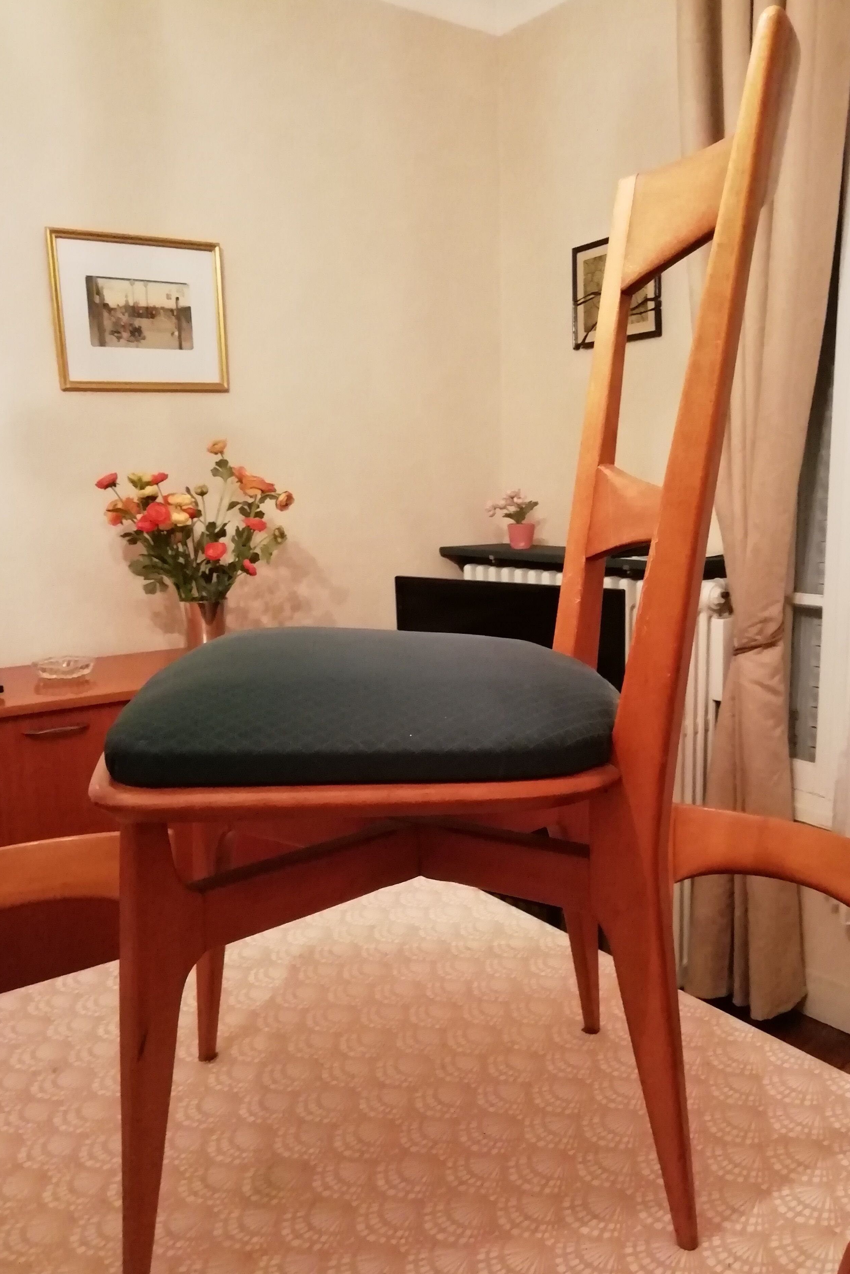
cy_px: 671
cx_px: 489
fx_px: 1062
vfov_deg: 61.9
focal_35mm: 30
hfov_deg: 43.5
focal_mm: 3.21
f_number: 2.2
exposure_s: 1/16.7
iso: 640
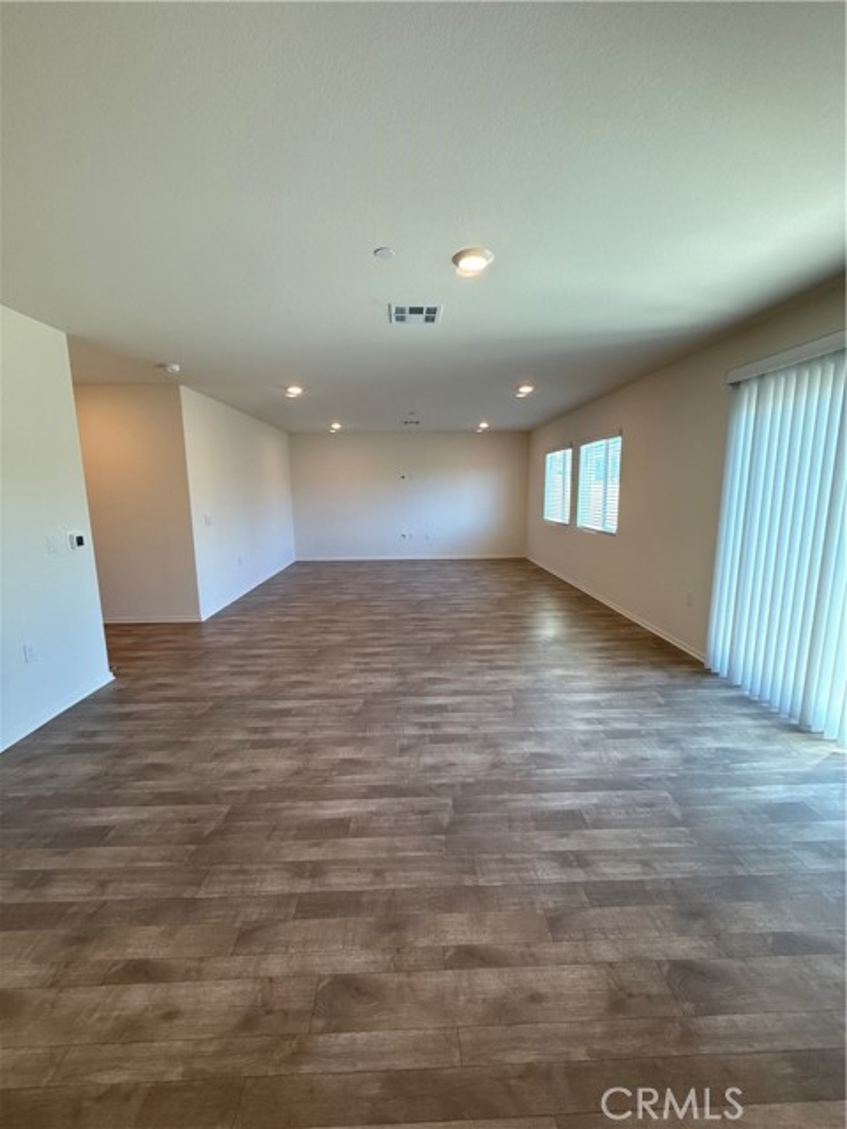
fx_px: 457
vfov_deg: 102.1
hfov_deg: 85.7
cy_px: 564
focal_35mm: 14
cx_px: 424
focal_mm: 2.22
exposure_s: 1/120
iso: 125
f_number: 2.2
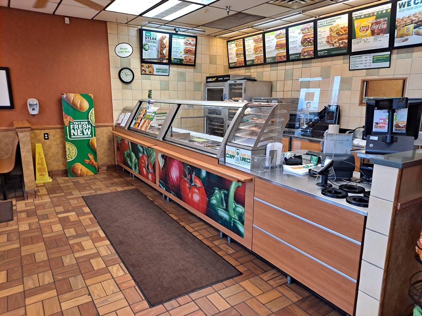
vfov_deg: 54.9
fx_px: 305
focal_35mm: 25
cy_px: 158
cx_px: 211
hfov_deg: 69.4
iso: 125
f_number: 2
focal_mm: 4.6
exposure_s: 1/60
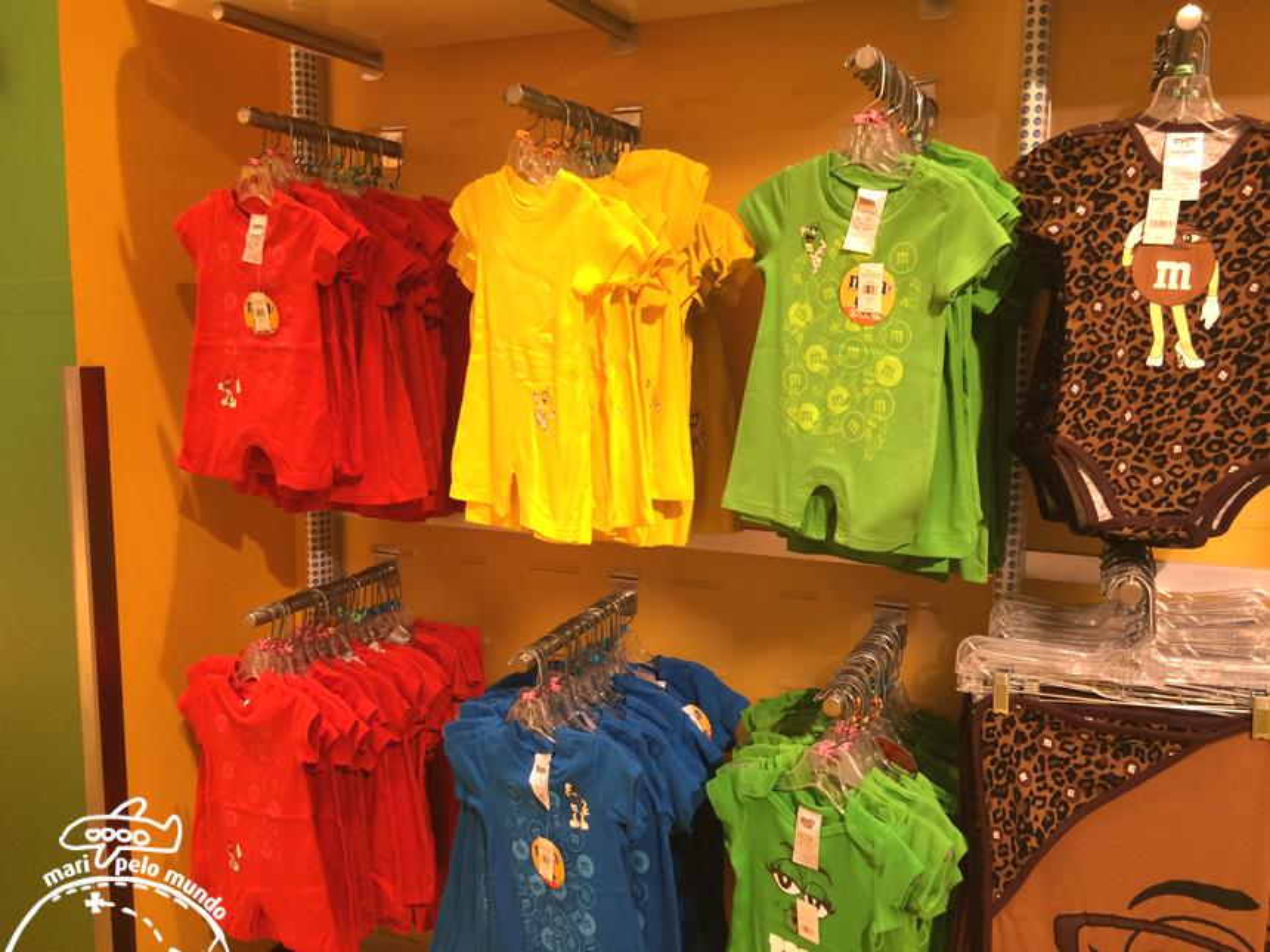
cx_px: 635
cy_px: 476
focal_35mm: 29
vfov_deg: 48.2
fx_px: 1064
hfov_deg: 61.7
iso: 100
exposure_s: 1/30
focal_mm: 4.15
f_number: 2.2
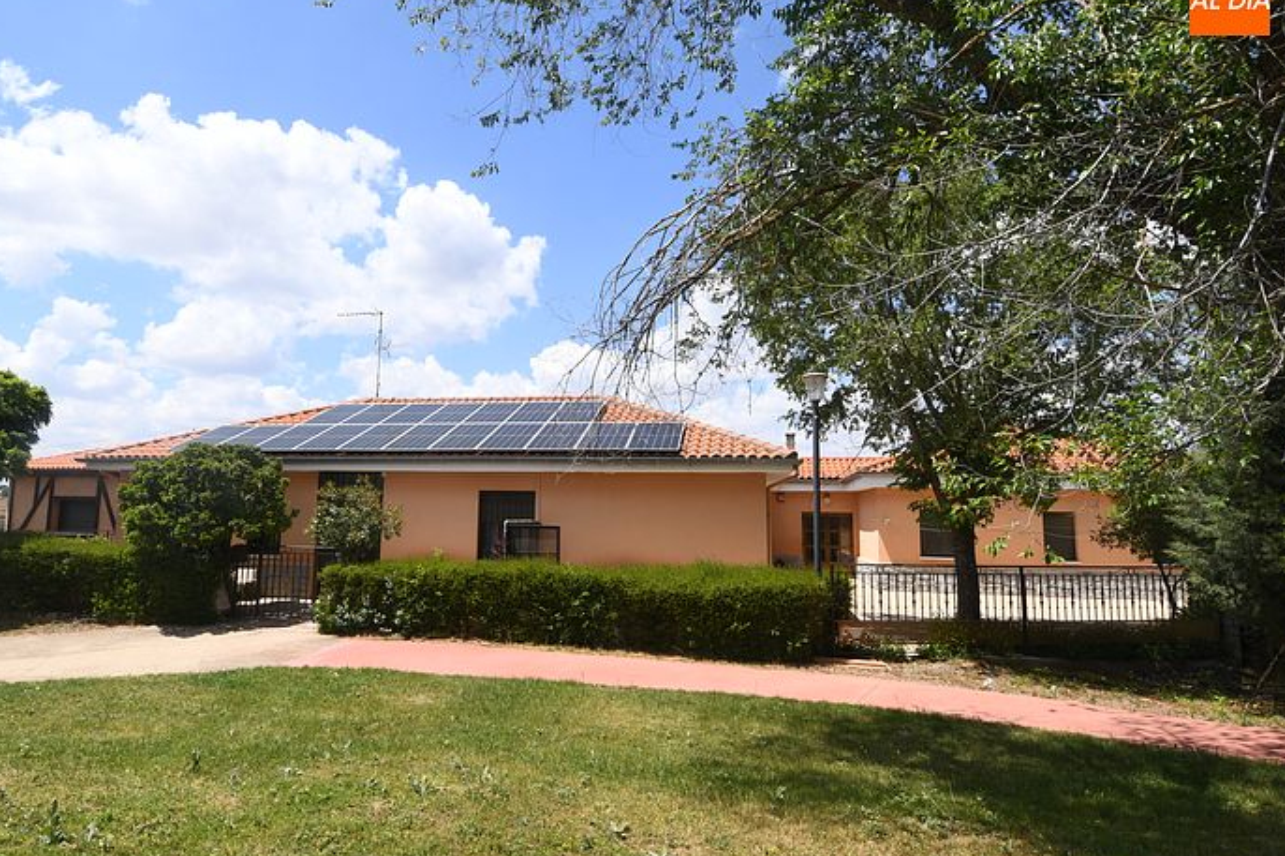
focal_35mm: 21
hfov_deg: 80.8
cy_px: 417
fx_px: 749
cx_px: 560
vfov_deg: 59.5
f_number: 13
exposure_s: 1/125
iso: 160
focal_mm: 12
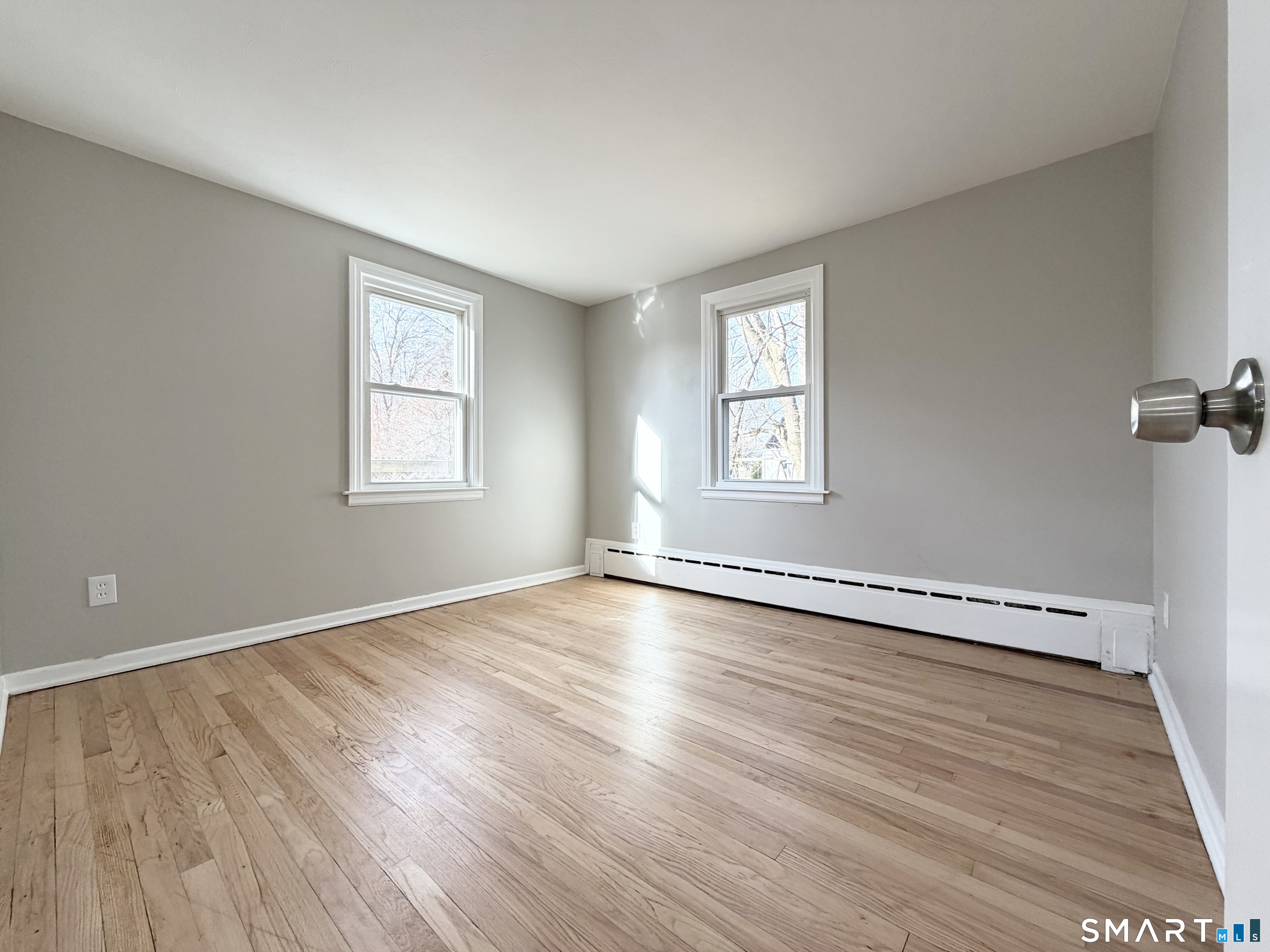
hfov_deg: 102.1
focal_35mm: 14
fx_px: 514
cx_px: 635
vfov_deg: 85.7
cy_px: 476
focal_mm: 2.22
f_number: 2.2
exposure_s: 1/121
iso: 80
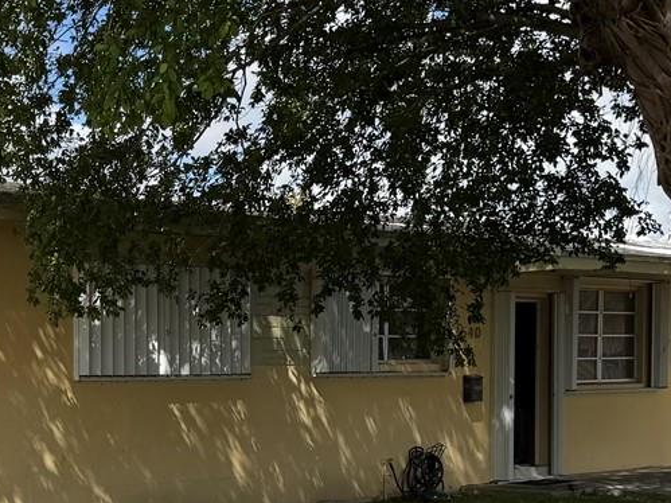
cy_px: 473
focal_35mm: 77
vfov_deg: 18.7
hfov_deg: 24.4
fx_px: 1492
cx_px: 36
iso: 80
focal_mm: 6.76
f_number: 1.78
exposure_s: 1/5319
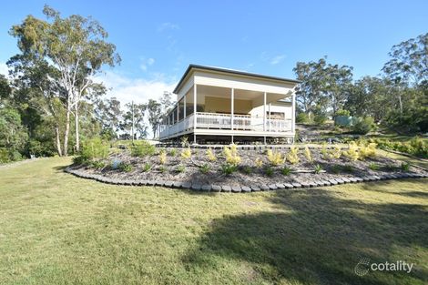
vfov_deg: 77.3
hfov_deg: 100.4
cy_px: 142
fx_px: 178
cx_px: 214
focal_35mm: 15
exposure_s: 1/200
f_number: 7.1
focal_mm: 10
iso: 110
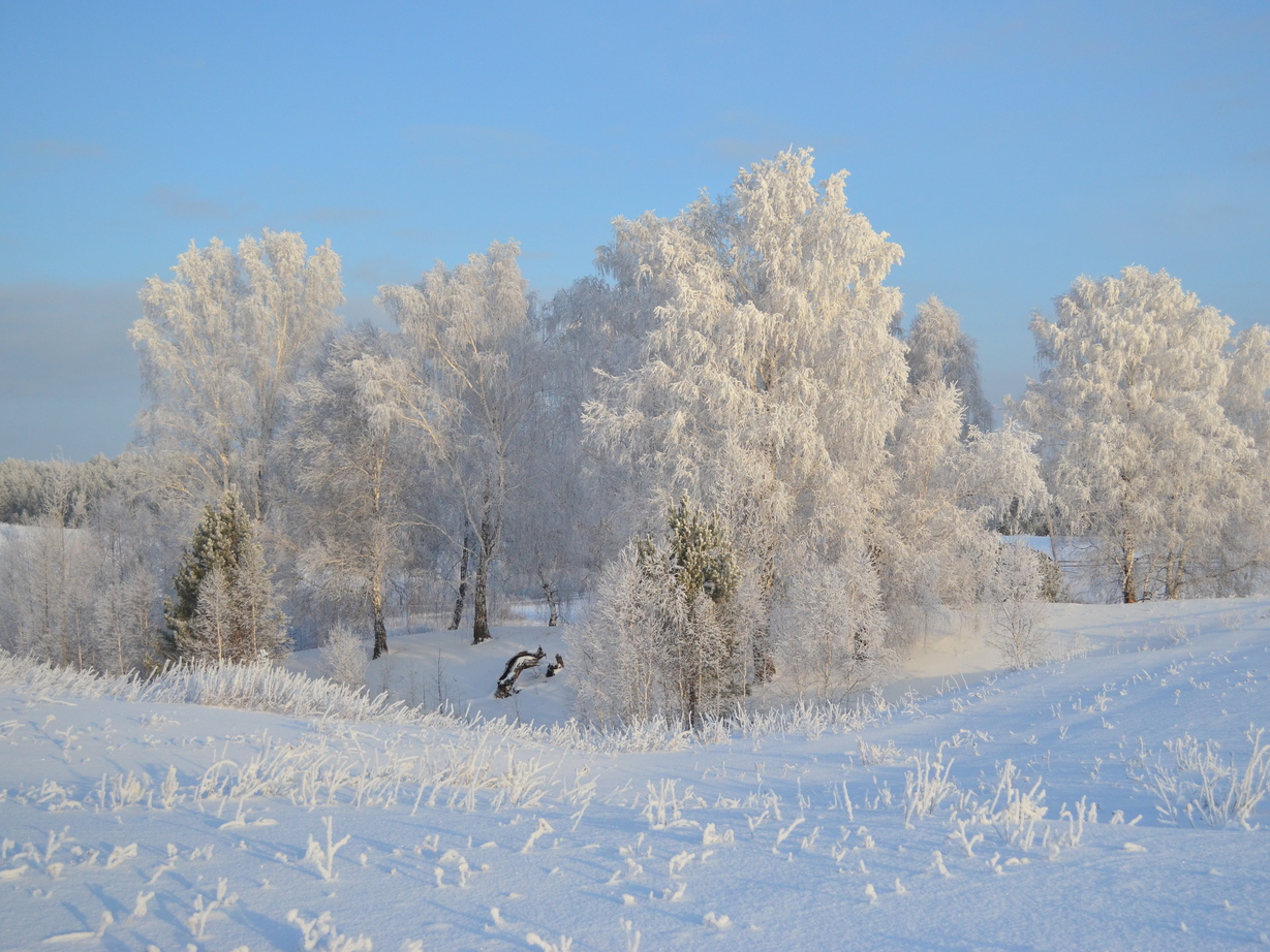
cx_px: 700
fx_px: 1745
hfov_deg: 40.0
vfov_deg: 30.5
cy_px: 477
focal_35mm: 48
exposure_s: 1/4000
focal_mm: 29
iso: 800
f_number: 5.6
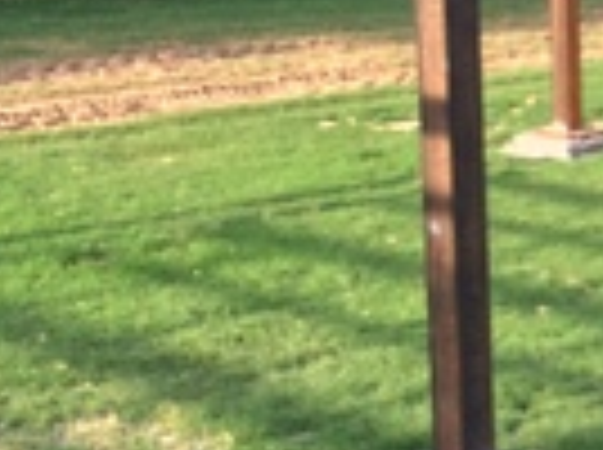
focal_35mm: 112
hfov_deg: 16.3
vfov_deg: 13.2
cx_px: 868
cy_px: 164
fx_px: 1948
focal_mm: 4.12
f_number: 2.2
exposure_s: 1/651
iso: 32
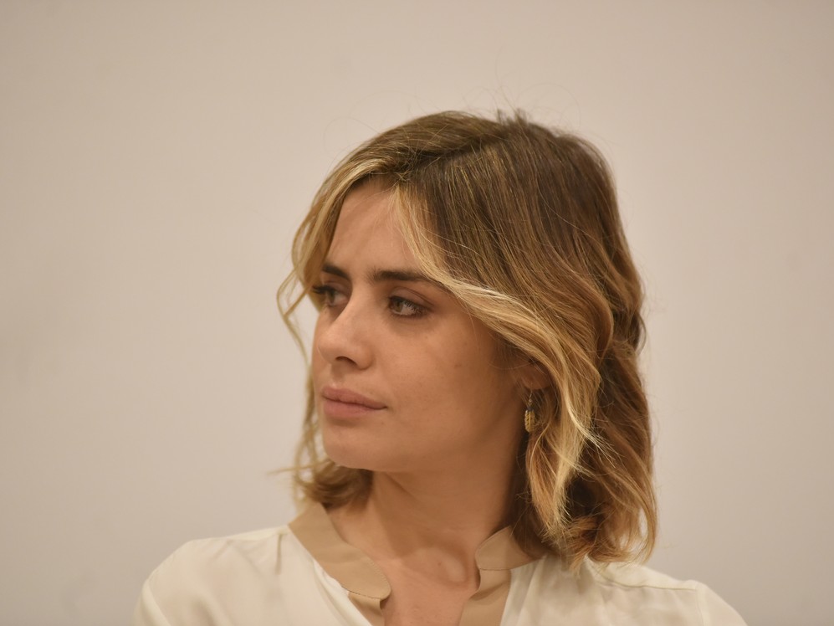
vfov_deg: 6.8
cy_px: 313
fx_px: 5229
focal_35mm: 217
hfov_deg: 9.1
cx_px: 403
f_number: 2.8
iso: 3200
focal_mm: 200
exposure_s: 1/250
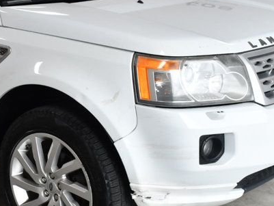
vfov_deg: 18.2
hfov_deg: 23.7
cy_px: 83
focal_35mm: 81
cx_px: 45
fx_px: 641
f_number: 7.1
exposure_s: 1/200
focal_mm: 22
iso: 400
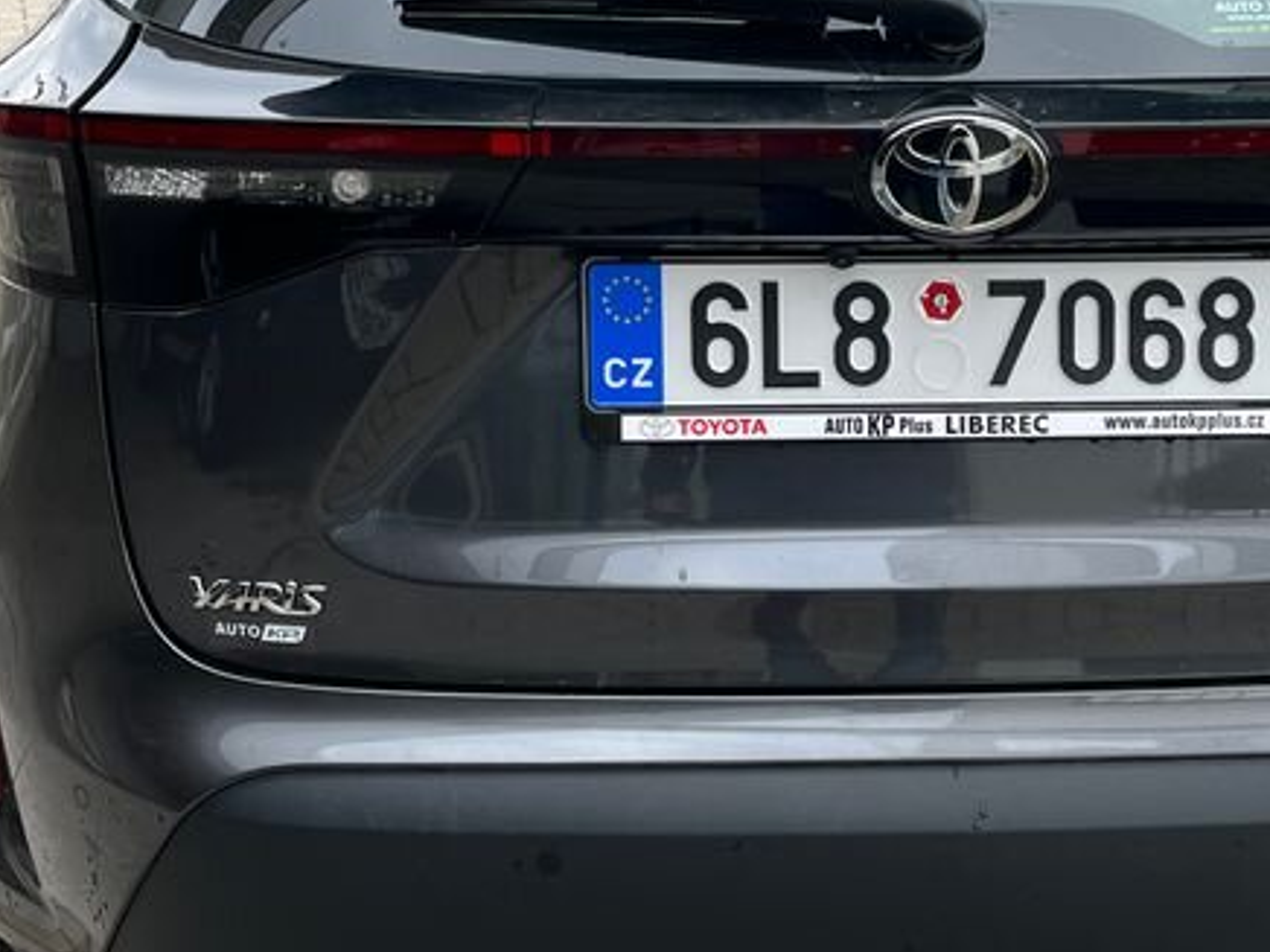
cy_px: 346
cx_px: 923
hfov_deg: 31.2
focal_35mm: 61
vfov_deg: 24.0
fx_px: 2238
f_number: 1.6
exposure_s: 1/618
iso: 50
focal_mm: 5.1
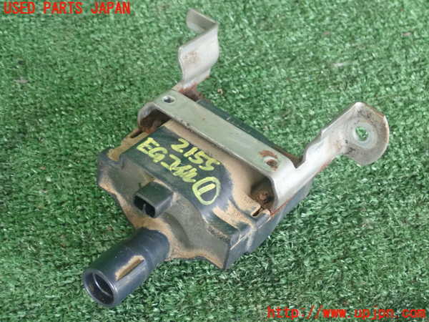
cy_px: 161
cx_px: 214
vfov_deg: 22.6
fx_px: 806
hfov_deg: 29.8
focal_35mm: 65
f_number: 3.8
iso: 1250
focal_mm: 11.78
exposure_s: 1/60
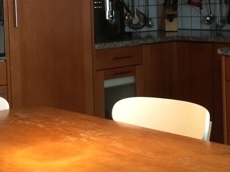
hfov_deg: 23.5
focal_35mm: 83
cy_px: 17
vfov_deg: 17.5
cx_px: 153
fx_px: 551
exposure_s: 1/33
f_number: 2.2
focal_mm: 4.15
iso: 250
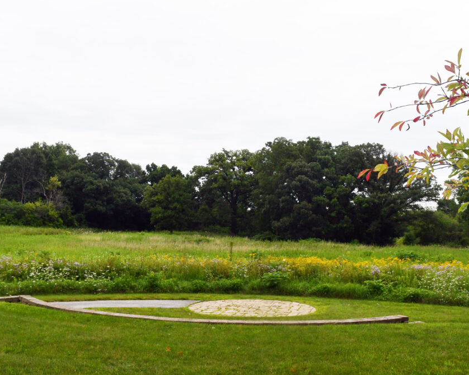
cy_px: 184
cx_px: 255
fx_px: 541
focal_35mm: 39
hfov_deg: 46.8
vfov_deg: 38.2
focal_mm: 23
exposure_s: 1/500
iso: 800
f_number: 11
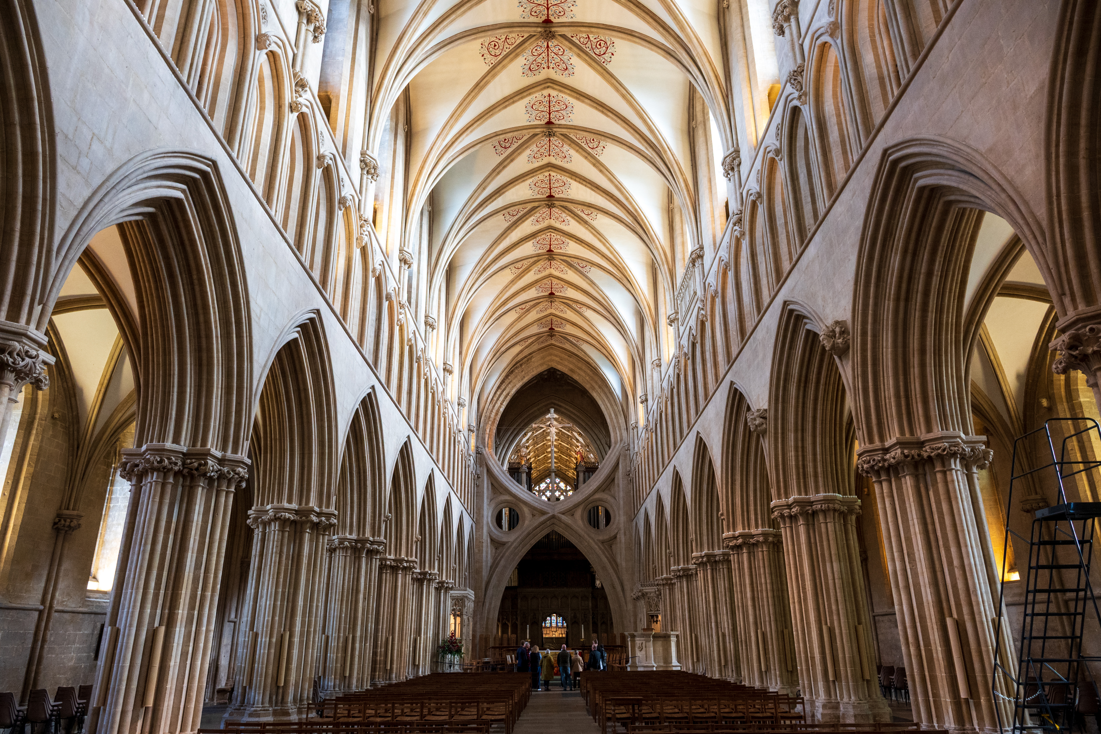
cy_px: 367
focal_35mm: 24
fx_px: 734
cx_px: 550
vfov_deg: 53.1
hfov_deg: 73.7
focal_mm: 16
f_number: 5.6
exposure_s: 1/25
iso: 800
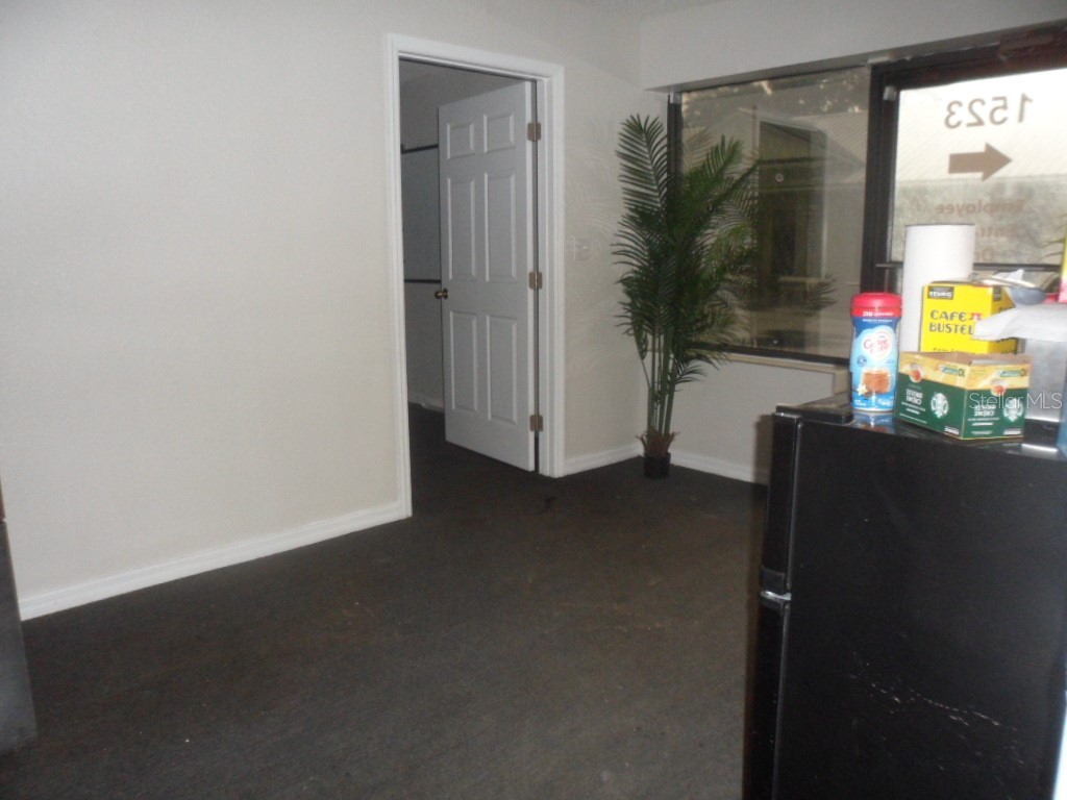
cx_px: 534
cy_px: 400
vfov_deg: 53.1
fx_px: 801
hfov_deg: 67.3
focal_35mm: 26
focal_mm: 4.9
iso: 240
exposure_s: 1/45
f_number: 3.3
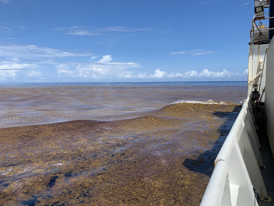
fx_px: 206
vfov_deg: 53.1
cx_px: 137
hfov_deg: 67.3
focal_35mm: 26
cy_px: 103
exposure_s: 1/3289
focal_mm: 4.25
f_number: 1.8
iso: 25
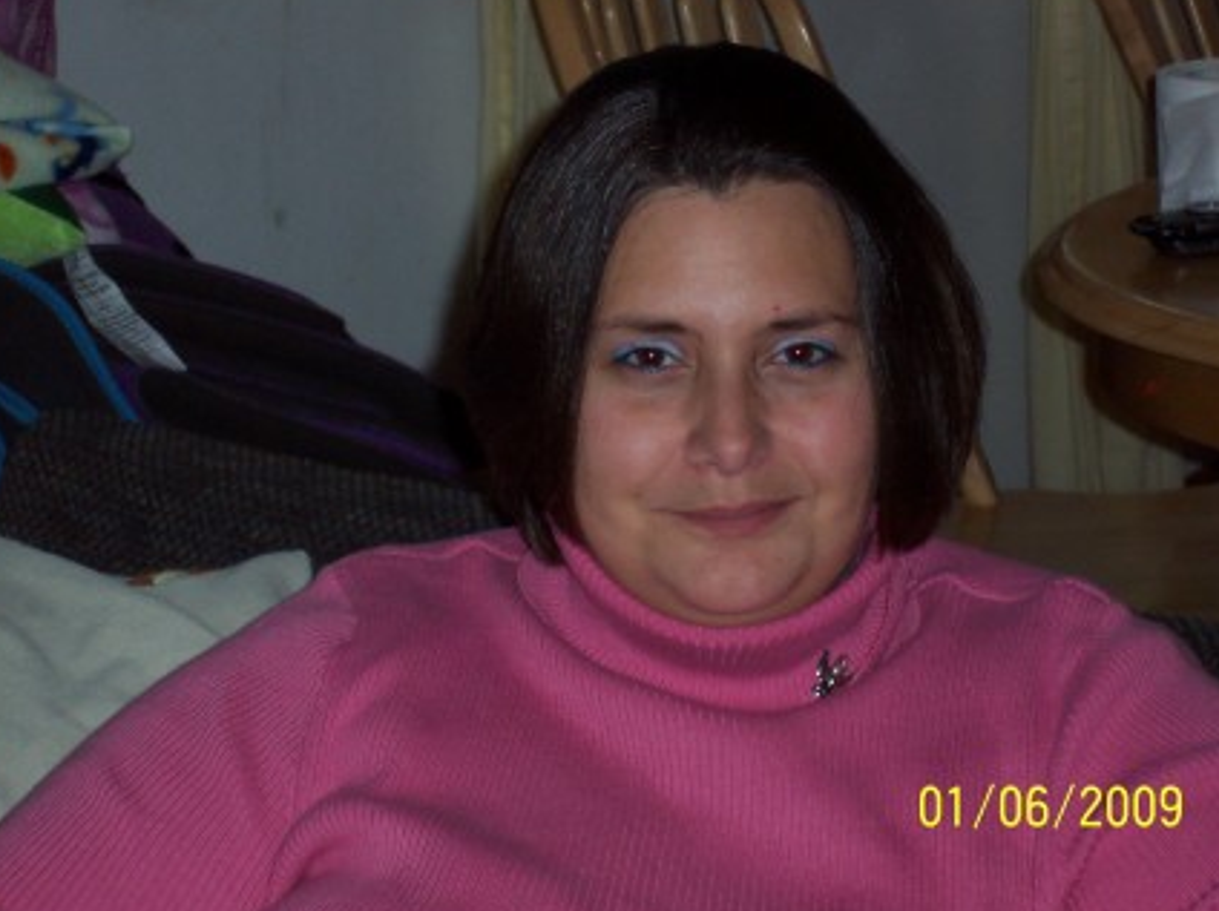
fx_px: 5382
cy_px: 444
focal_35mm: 153
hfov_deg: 12.9
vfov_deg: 9.7
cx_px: 607
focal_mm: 22.4
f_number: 4.9
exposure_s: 1/125
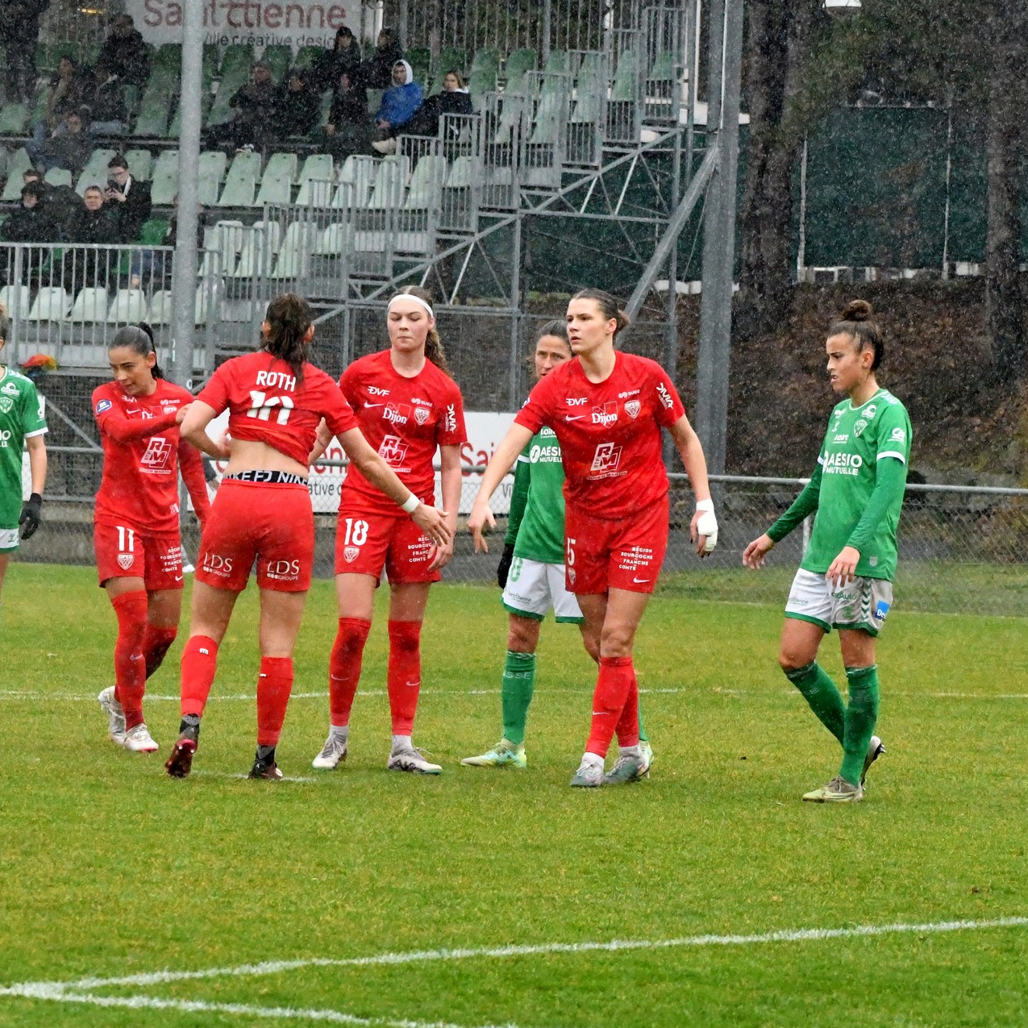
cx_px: 402
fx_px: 6753
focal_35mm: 201
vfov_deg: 8.7
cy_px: 515
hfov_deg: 8.7
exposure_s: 1/1250
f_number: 7.1
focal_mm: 105
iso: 10000
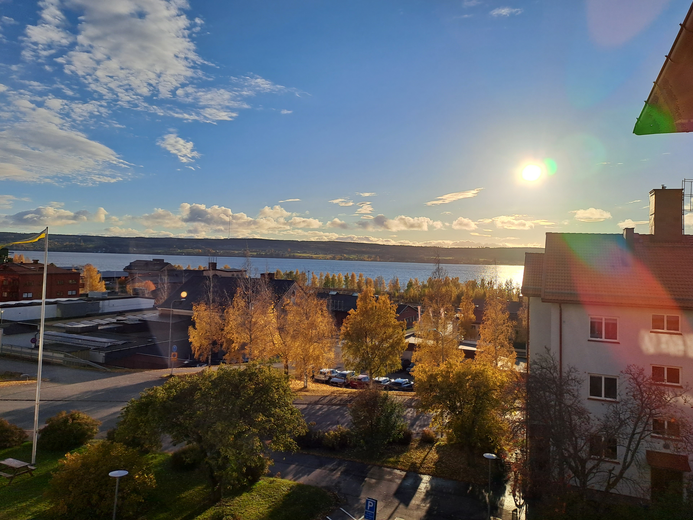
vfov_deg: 53.1
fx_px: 521
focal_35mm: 26
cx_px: 358
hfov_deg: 67.3
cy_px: 250
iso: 32
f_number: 1.8
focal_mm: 4.65
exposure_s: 1/4049
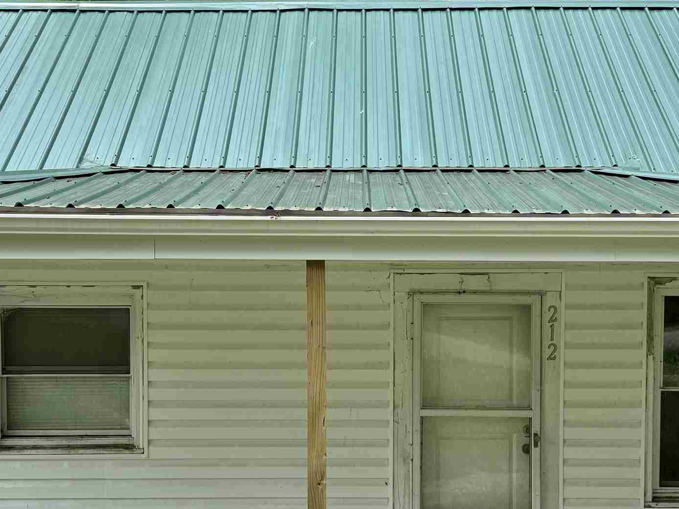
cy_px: 329
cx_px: 364
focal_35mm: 53
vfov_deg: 27.4
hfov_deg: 36.2
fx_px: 1040
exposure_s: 1/2506
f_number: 1.78
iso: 80
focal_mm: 6.76
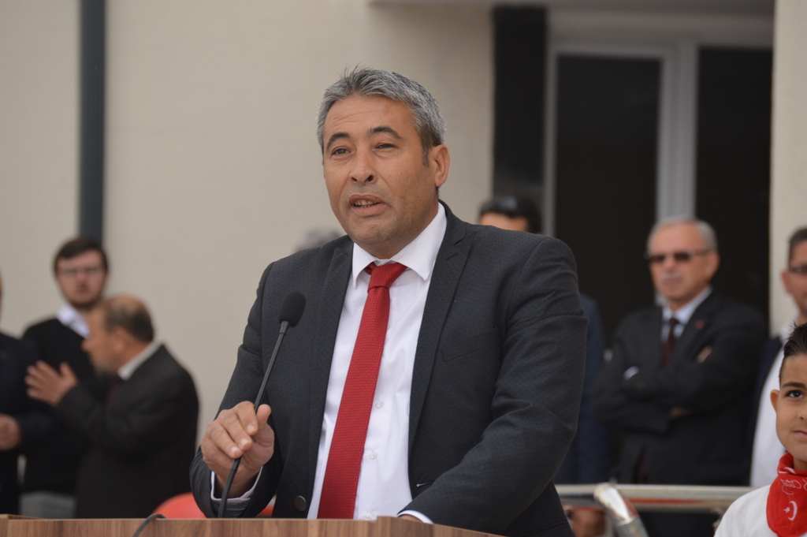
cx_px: 404
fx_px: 4368
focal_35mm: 195
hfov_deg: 10.6
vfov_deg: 7.0
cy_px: 268
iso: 100
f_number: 5.6
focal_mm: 130
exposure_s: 1/200
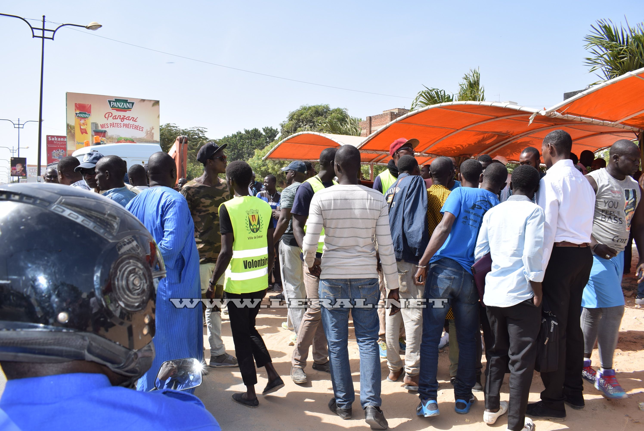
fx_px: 483
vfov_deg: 48.0
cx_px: 322
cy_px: 216
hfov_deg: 67.3
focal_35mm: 27
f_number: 8
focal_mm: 18
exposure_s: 1/200
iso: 100
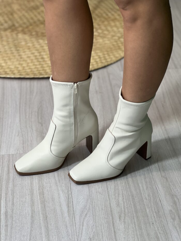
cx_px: 90
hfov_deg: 19.1
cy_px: 120
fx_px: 537
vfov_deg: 25.3
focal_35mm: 77
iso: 160
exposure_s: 1/120
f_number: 2.8
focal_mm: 9
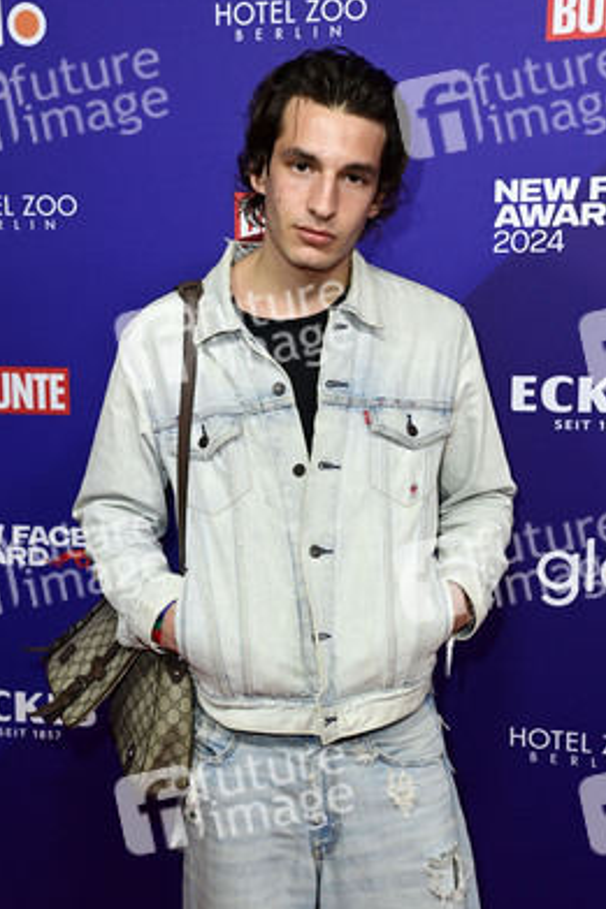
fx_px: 1238
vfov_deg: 40.4
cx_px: 302
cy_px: 452
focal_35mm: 49
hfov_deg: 27.5
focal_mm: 48
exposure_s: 1/250
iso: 800
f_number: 6.3
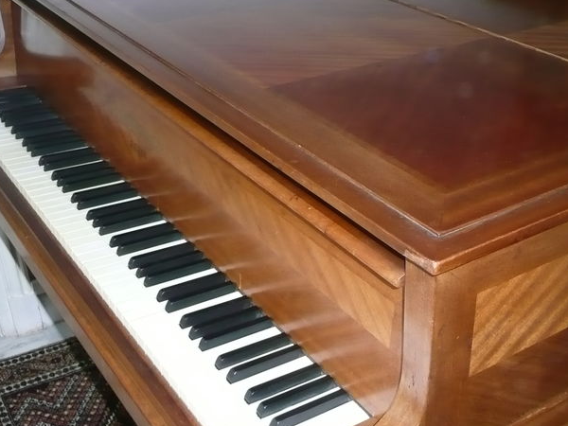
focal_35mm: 50
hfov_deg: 37.8
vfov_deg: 29.1
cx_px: 372
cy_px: 247
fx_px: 820
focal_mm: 4.9
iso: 250
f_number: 3.4
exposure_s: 1/30
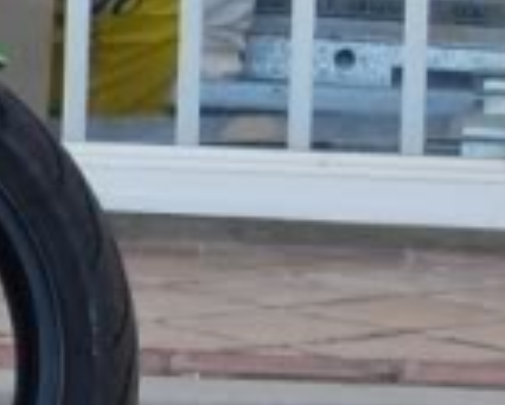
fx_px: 8342
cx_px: -939
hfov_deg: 3.4
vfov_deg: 2.8
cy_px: -55
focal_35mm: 557
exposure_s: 1/320
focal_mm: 55
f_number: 5.6
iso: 800
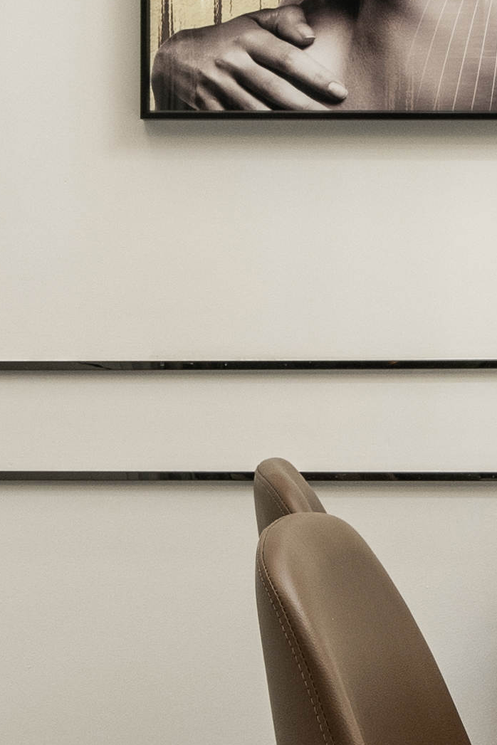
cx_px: 417
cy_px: 275
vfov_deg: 15.3
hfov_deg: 10.2
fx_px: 2775
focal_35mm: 134
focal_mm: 17
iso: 100
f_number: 8
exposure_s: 1/8
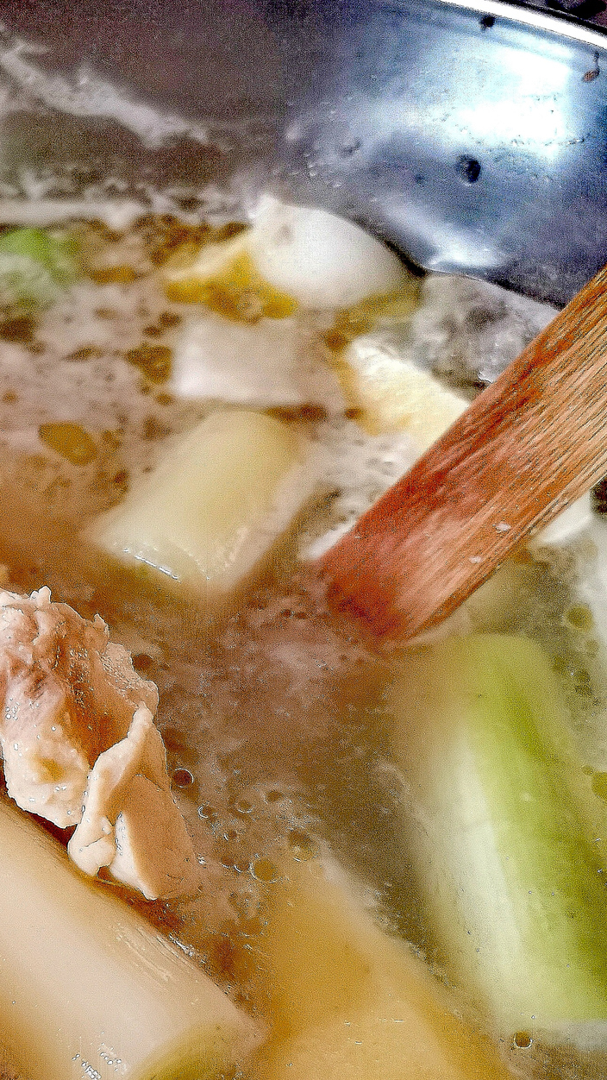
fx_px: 1345
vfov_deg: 42.5
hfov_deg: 24.0
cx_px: -35
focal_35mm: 47
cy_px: 793
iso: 400
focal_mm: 5.56
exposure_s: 1/50
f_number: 1.6
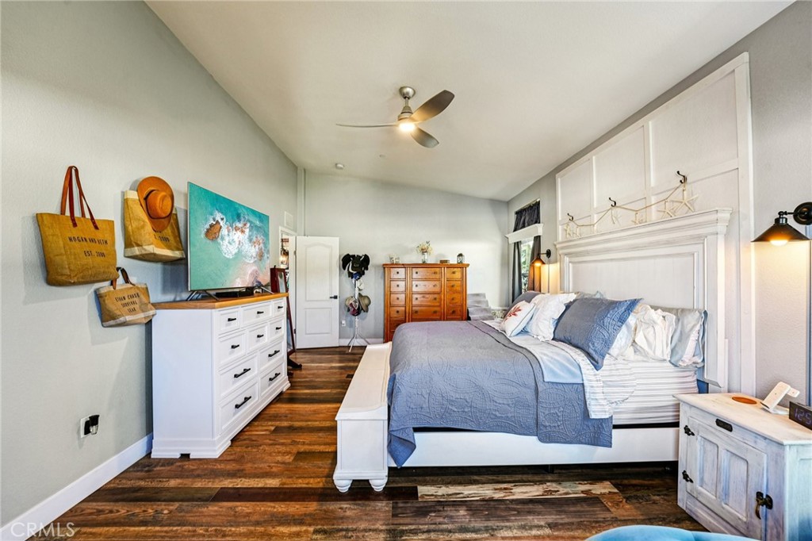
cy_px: 270
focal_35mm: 14
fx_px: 316
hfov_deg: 104.3
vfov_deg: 81.2
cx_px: 406
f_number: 8
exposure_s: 1/25
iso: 400
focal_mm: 14
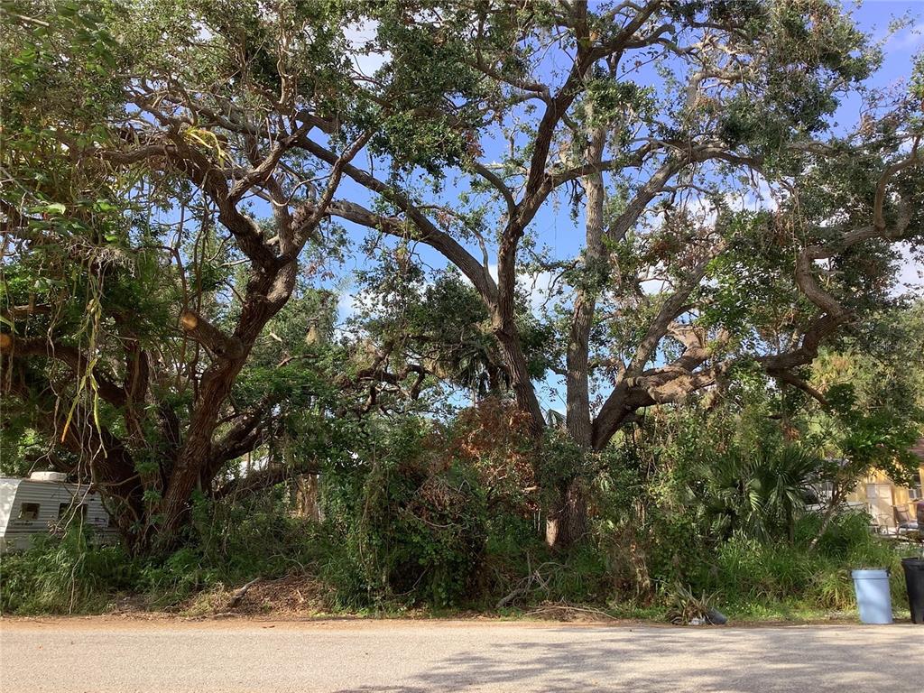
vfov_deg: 45.4
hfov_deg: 58.4
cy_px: 346
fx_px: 827
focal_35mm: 31
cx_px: 462
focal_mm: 3.3
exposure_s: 1/424
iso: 25
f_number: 2.4
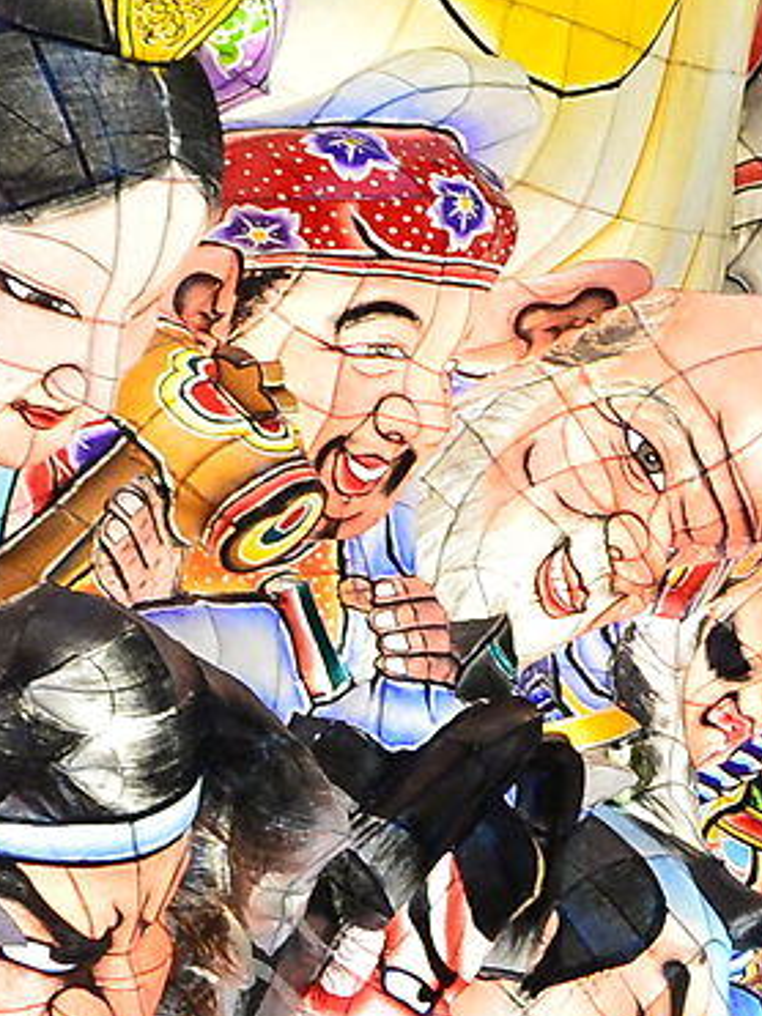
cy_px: 1250
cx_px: 2831
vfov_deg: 9.8
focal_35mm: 199
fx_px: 5844
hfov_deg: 6.4
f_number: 7.1
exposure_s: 1/80
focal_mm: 32
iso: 1600
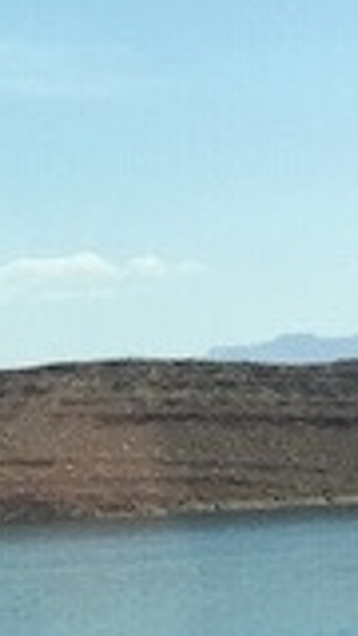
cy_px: 354
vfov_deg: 12.6
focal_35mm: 171
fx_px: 2886
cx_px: -748
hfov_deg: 6.4
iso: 32
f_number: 2.2
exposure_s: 1/2198
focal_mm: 4.15
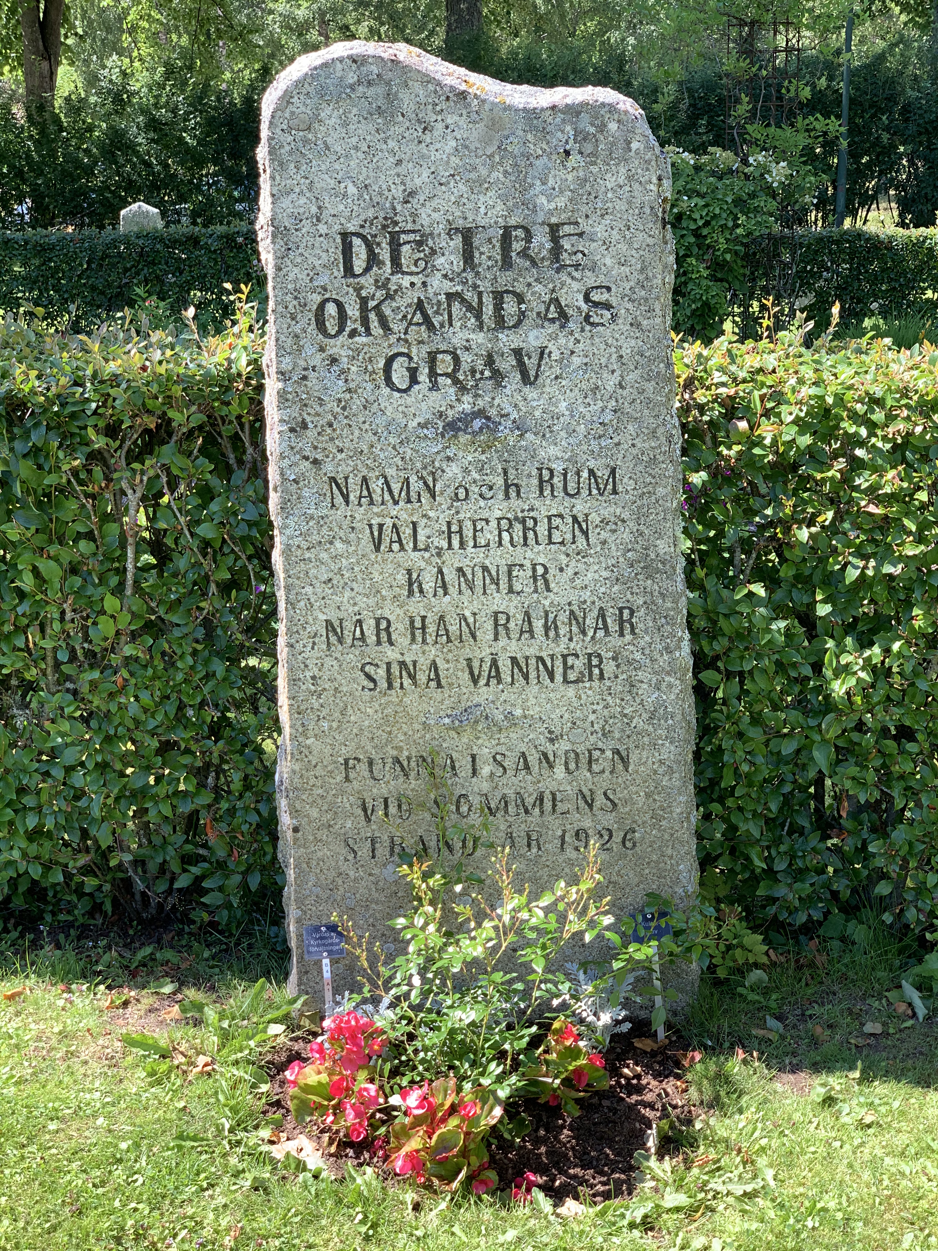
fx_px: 1879
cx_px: 469
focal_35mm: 52
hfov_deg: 28.0
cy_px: 626
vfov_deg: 36.8
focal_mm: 6
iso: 16
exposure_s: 1/122
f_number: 2.4
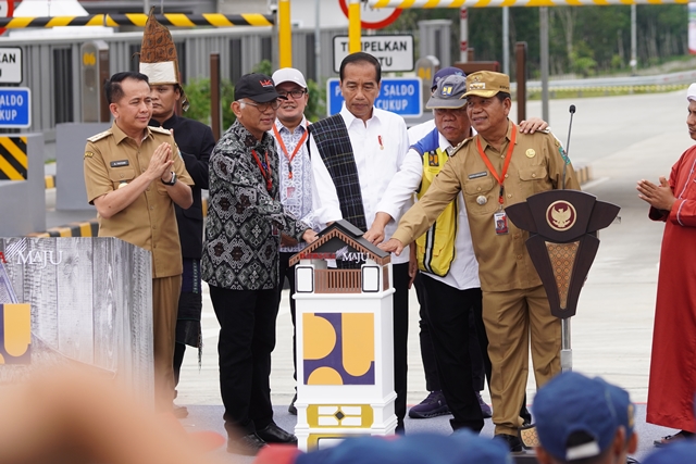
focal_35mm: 178
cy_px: 232
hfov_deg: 11.5
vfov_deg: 7.7
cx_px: 348
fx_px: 3452
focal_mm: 119
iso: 320
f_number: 5
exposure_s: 1/800
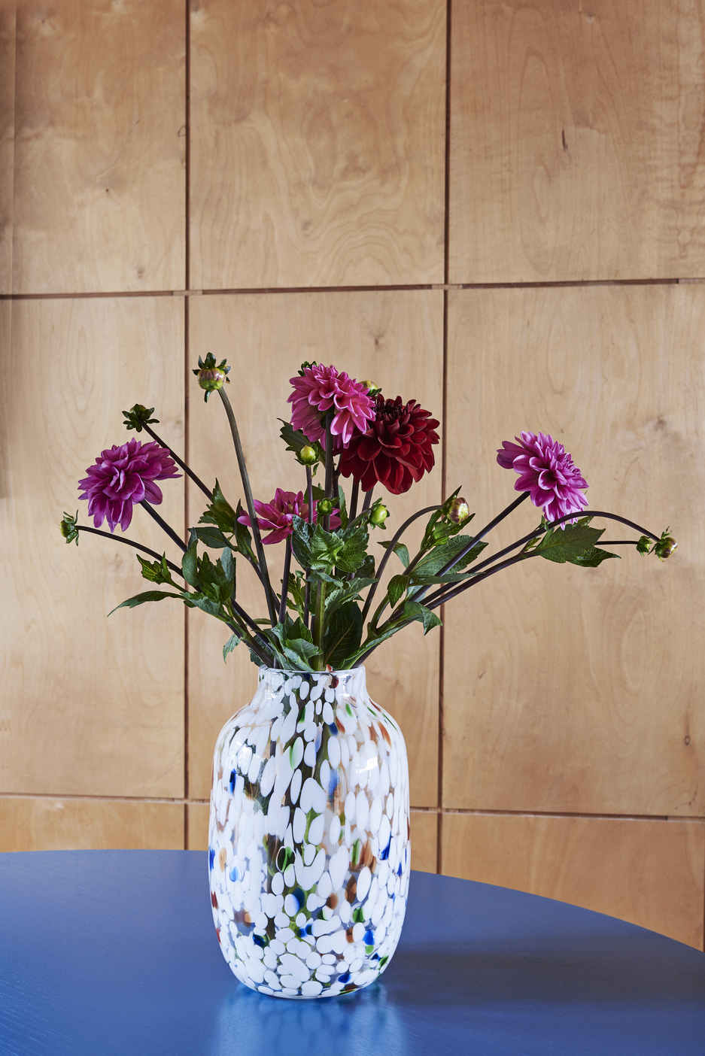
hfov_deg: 26.0
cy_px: 528
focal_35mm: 52
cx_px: 352
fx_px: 1526
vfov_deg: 38.2
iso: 100
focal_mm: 52
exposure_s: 2
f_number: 8
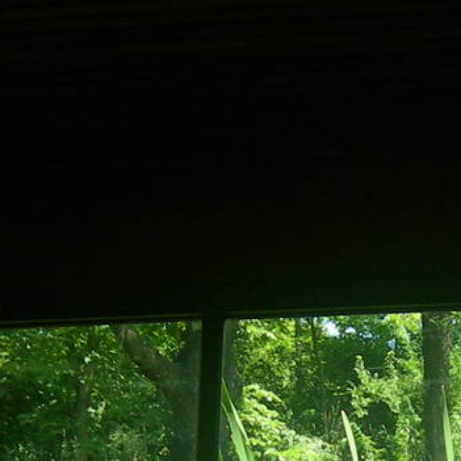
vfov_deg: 11.1
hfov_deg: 11.4
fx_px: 2305
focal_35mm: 153
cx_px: 370
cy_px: 600
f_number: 2.8
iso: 50
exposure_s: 1/170
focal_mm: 7.8
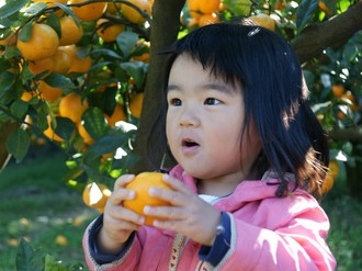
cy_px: 146
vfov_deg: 17.8
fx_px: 863
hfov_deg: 23.6
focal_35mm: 83
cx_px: 134
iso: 400
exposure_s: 1/160
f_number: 5
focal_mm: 45
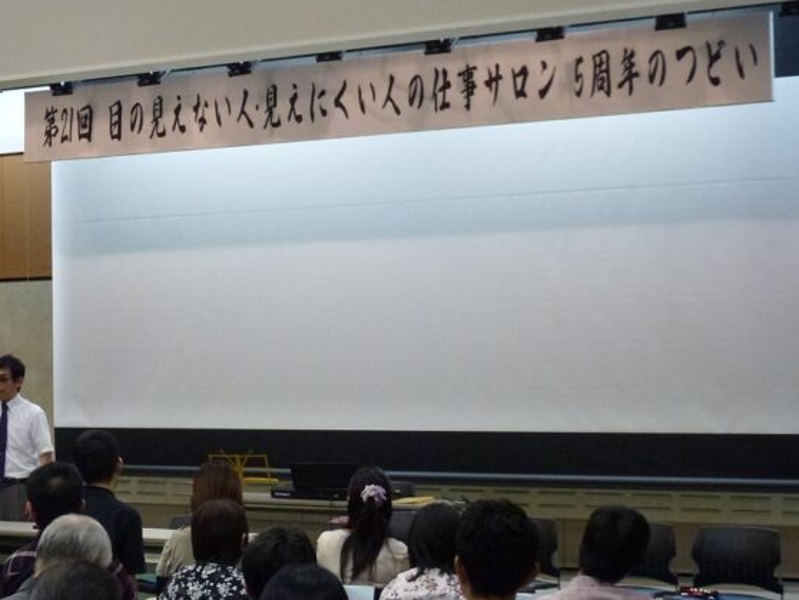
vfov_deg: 20.4
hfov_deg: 26.4
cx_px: 122
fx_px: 1663
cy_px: 349
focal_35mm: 72
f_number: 3.9
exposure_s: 1/60
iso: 400
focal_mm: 7.4
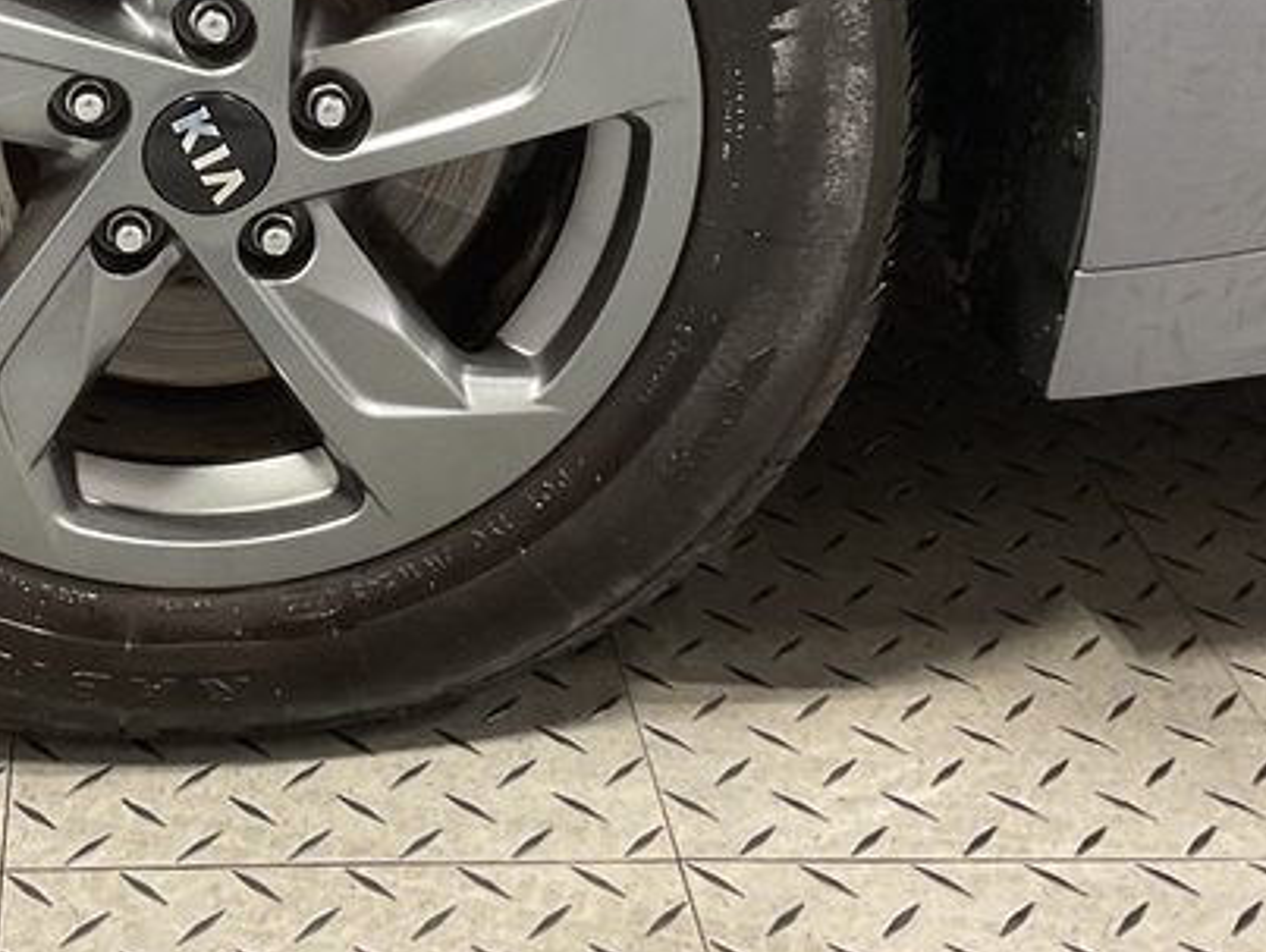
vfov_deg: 20.9
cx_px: 170
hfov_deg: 27.3
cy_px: 79
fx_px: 2526
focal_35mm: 69
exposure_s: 1/50
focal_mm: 3
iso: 160
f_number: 1.8
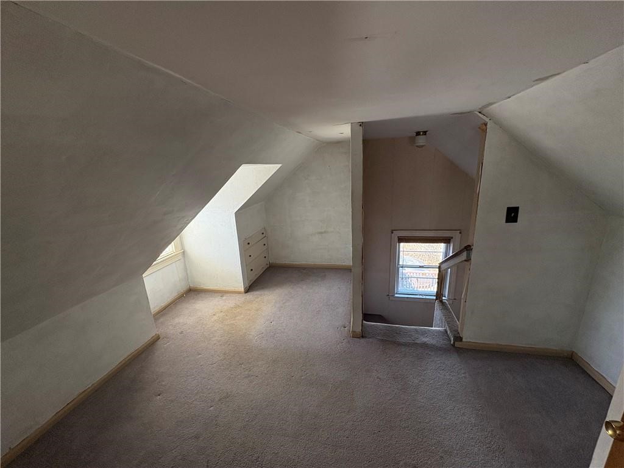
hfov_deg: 102.1
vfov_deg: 85.7
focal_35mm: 14
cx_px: 312
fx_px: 252
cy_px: 234
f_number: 2.2
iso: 200
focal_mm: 2.22
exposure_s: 1/99
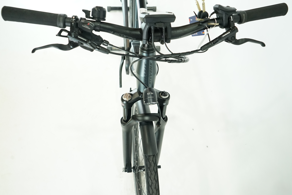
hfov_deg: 63.7
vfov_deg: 45.0
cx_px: 146
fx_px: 235
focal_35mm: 29
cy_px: 98
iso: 3200
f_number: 5.6
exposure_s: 1/200
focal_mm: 29
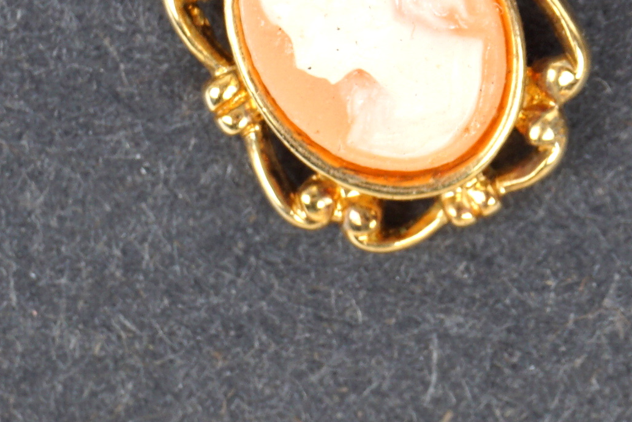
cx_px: 770
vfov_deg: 4.1
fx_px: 5954
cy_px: 108
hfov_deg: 6.0
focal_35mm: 339
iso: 100
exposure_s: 1/125
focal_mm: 55
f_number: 16
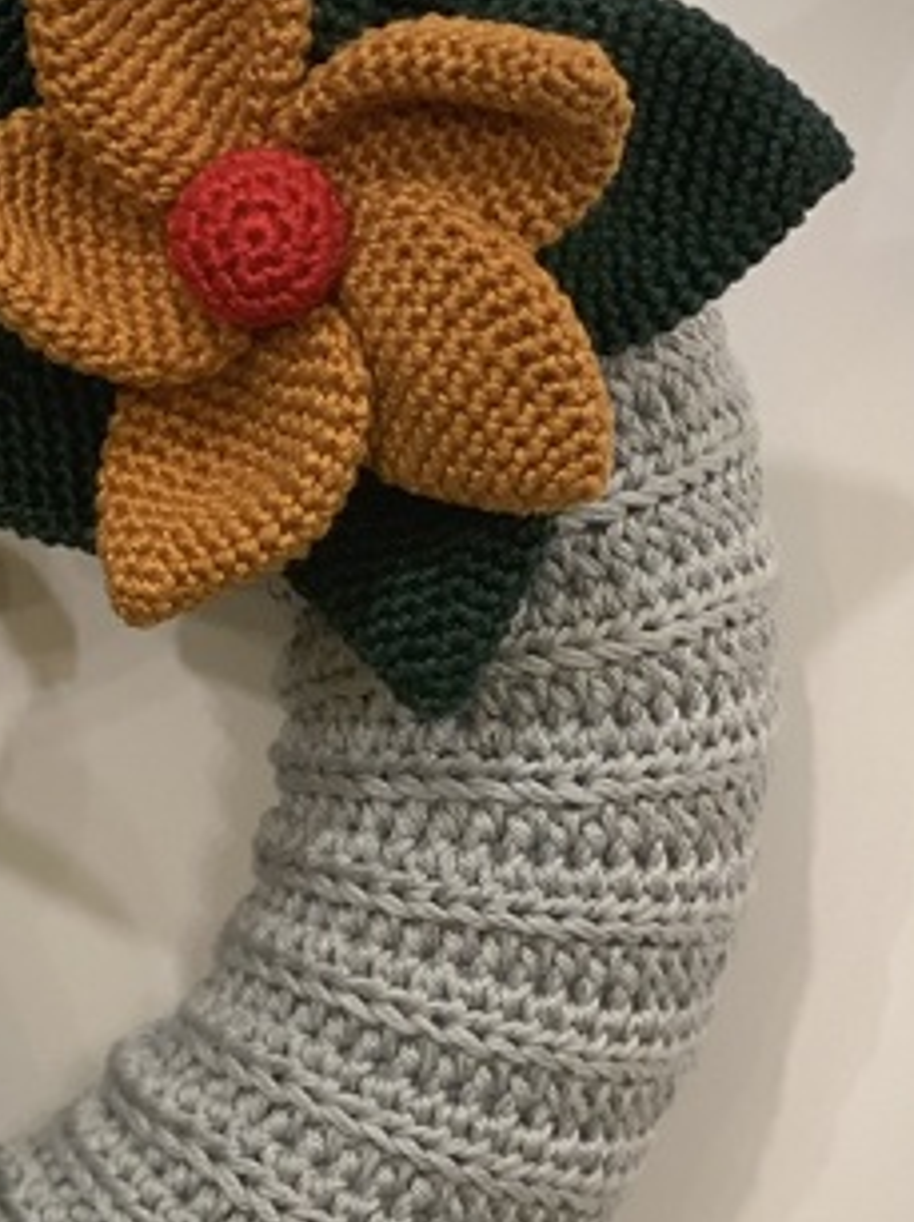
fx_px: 4795
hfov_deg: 10.7
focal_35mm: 136
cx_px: -208
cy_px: 918
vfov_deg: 14.5
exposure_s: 1/96
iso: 125
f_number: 2.4
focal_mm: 6
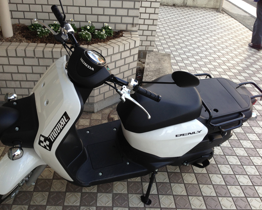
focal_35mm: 35
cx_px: 123
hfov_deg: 51.5
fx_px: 271
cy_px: 106
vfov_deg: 42.2
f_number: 2.4
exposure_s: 1/170
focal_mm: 4.13
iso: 50
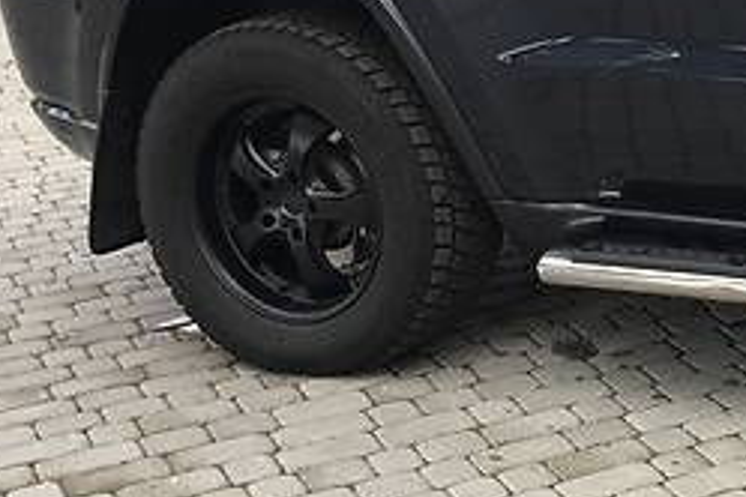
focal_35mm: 97
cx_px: 1126
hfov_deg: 18.5
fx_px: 2010
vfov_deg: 14.0
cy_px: 45
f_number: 2.2
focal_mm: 4.2
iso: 25
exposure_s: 1/255
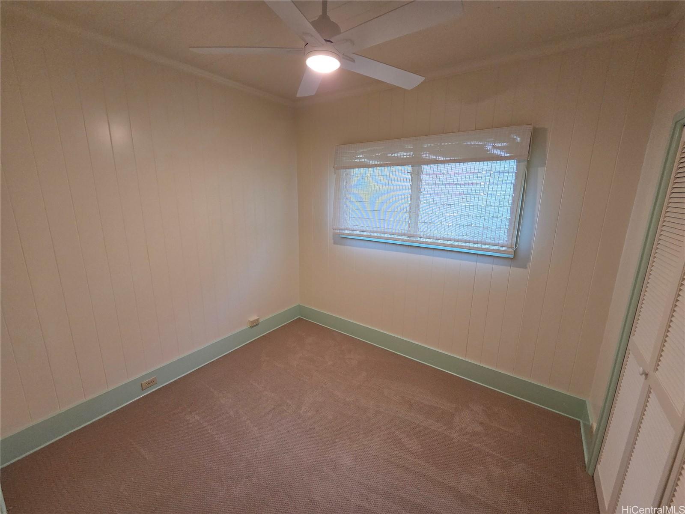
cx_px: 342
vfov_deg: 89.9
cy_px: 257
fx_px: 257
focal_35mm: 13
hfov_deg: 106.2
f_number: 2.2
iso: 250
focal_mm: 2.2
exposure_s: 1/120
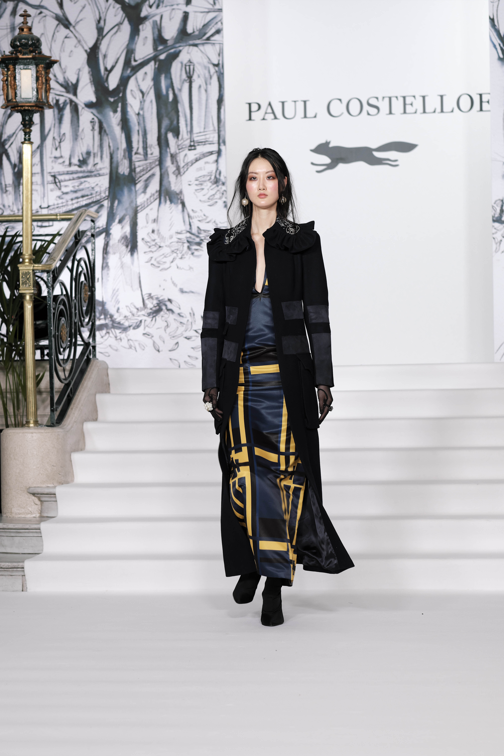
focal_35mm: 84
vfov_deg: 24.2
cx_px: 252
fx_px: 1764
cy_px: 378
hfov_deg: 16.3
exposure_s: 1/250
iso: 500
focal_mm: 56
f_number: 3.2
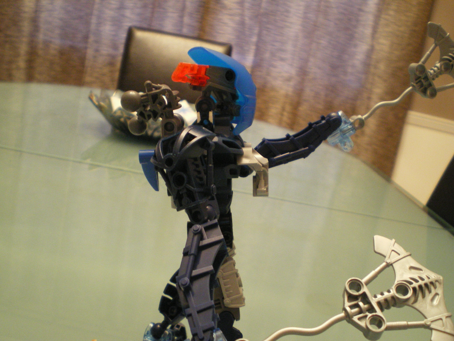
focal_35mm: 38
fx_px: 498
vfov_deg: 37.7
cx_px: 227
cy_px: 170
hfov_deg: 49.0
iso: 400
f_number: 3.1
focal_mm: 6.3
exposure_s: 1/8
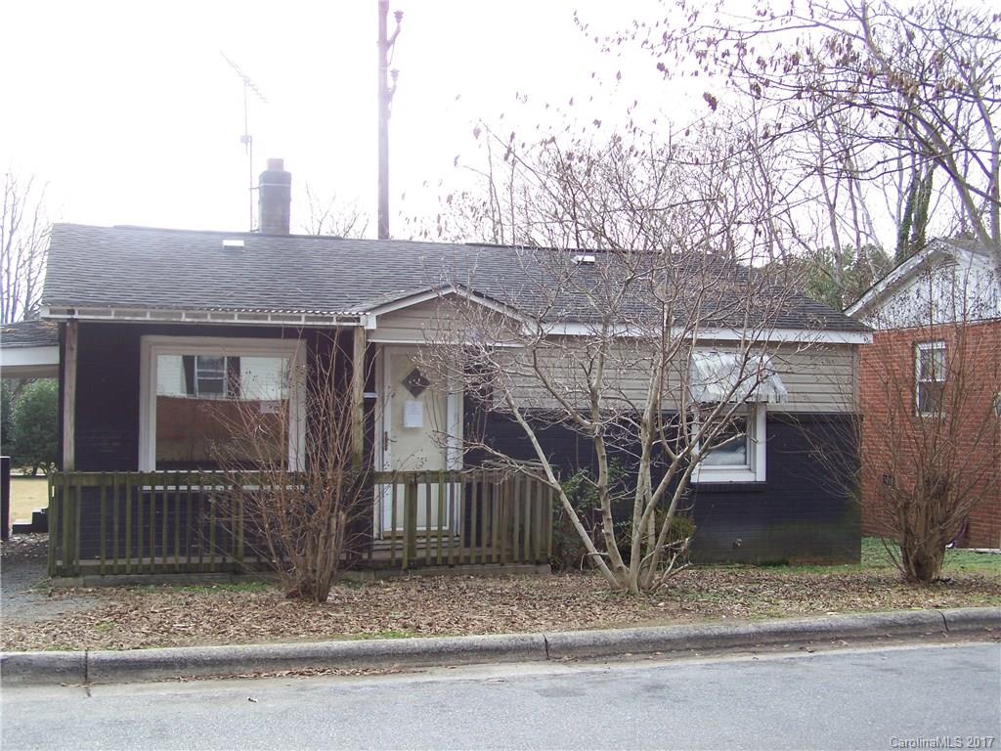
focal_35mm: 40
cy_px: 376
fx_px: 1157
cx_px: 500
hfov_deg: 46.8
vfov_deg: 36.0
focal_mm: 6.7
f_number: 2.8
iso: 64
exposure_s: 1/125
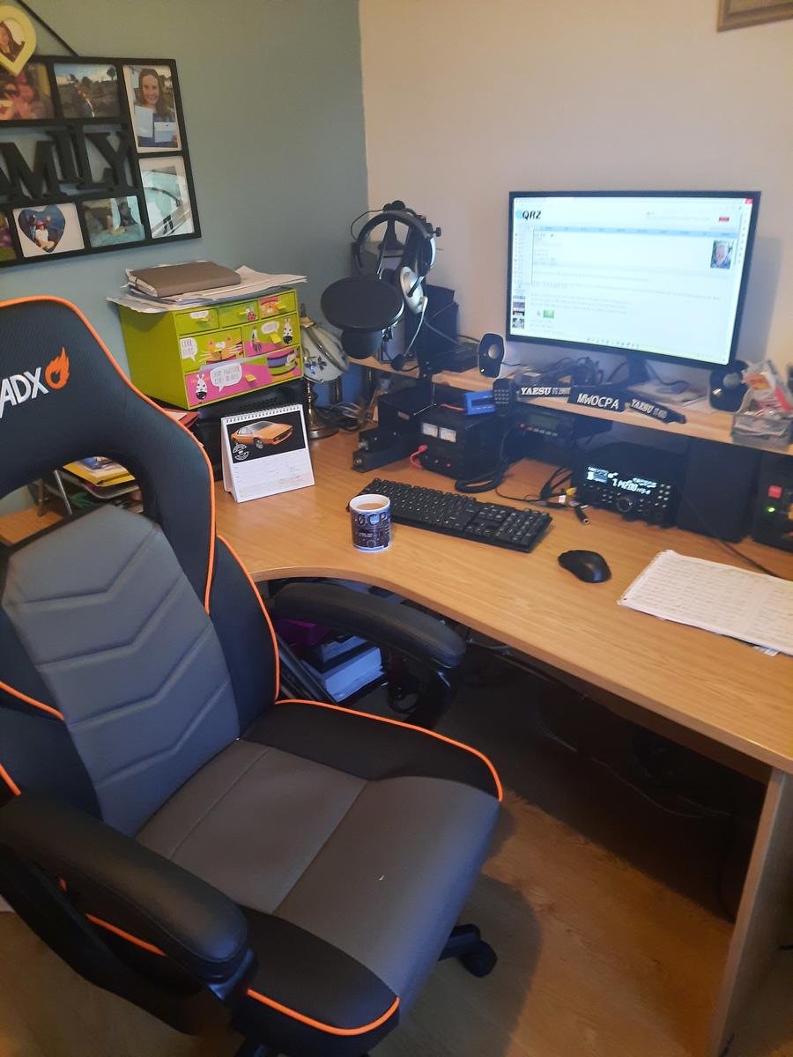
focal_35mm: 25
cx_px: 396
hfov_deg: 54.9
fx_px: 764
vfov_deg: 69.4
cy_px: 528
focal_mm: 4.6
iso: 640
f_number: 2
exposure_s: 1/20
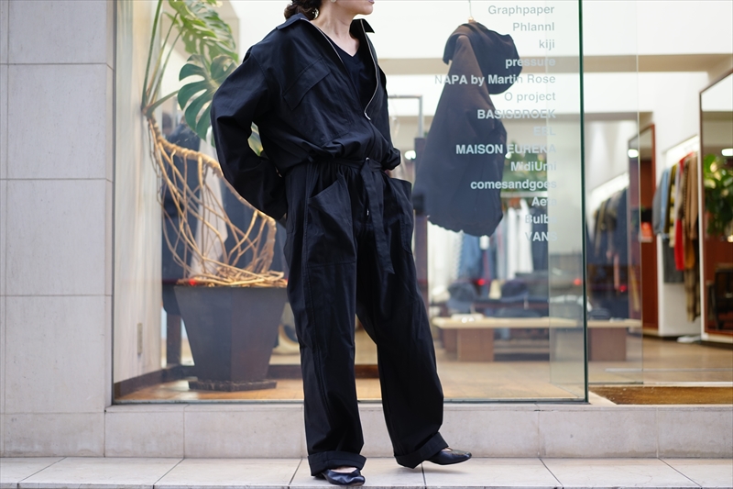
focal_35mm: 55
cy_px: 244
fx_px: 1120
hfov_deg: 36.3
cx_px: 366
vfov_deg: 24.6
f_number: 1.8
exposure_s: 1/60
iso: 250
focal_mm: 55
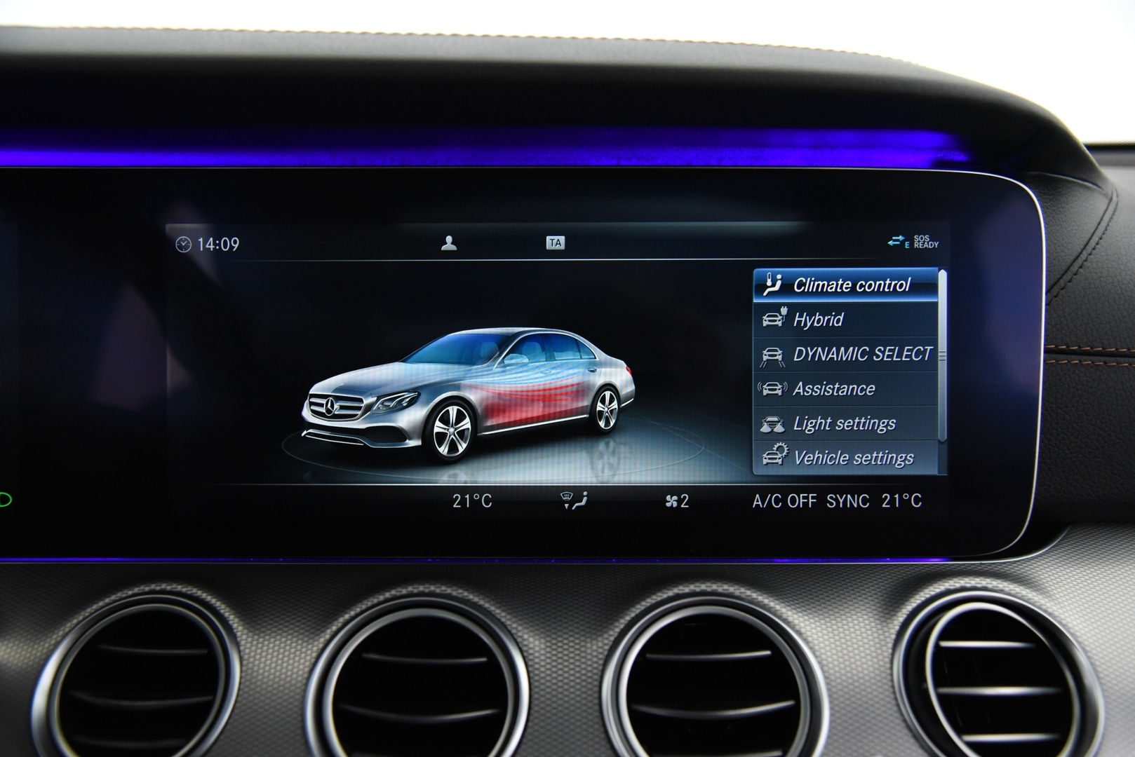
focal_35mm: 38
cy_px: 378
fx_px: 1198
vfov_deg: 35.1
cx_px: 568
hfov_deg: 50.7
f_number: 4
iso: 4000
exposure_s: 1/50
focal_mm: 38
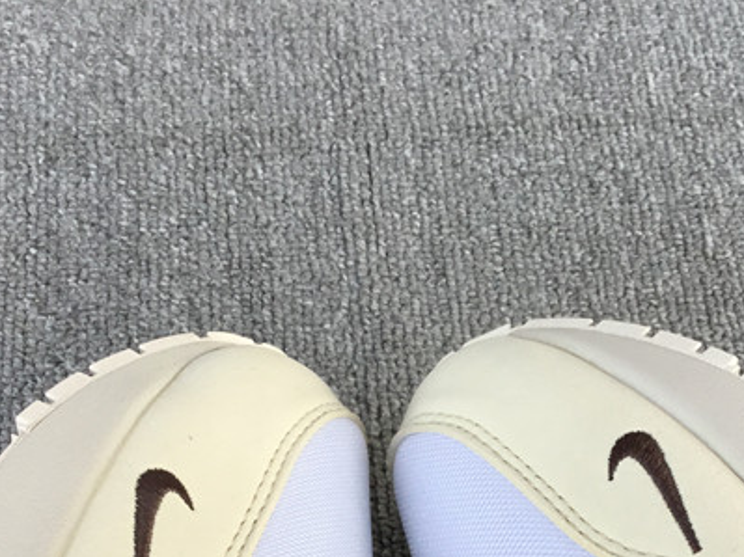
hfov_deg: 27.6
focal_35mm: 70
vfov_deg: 20.1
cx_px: 489
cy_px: 599
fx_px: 1504
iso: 25
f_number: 2.4
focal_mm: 3.3
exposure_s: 1/306
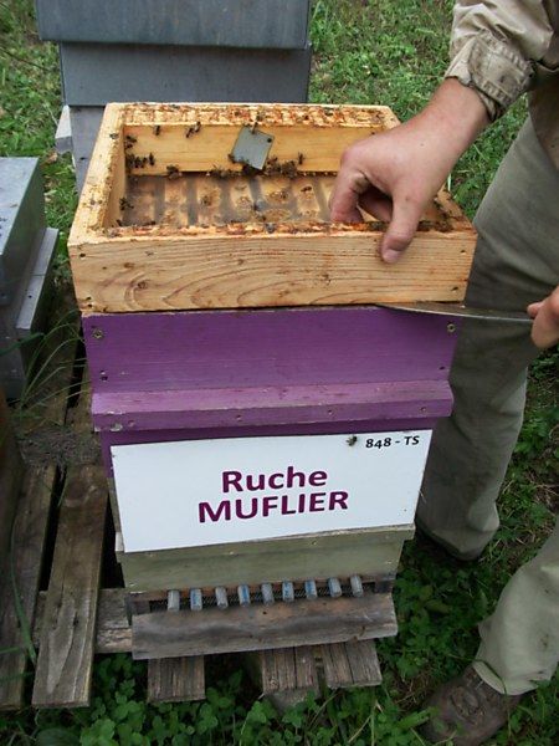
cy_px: 373
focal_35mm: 32
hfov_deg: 44.2
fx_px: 689
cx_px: 280
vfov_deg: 56.8
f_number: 2.9
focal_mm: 5.7
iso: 80
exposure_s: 1/200
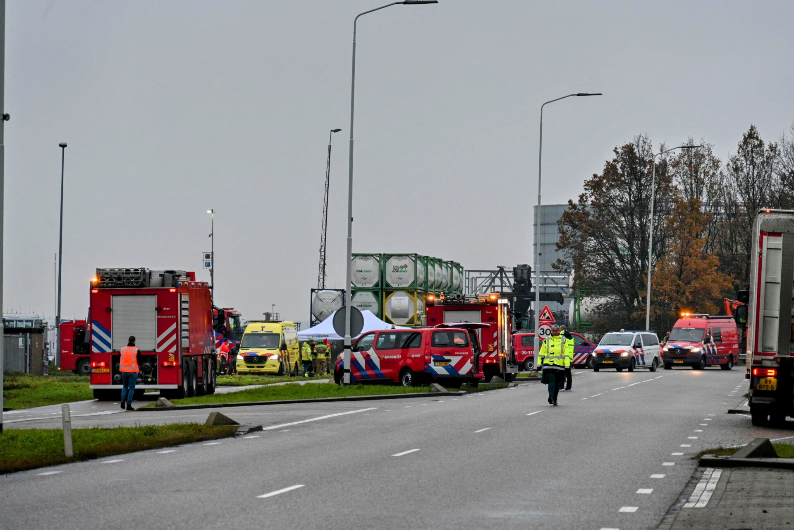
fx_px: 3639
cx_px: 397
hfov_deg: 12.5
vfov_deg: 8.3
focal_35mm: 165
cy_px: 265
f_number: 7.1
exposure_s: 1/125
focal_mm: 165
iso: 800
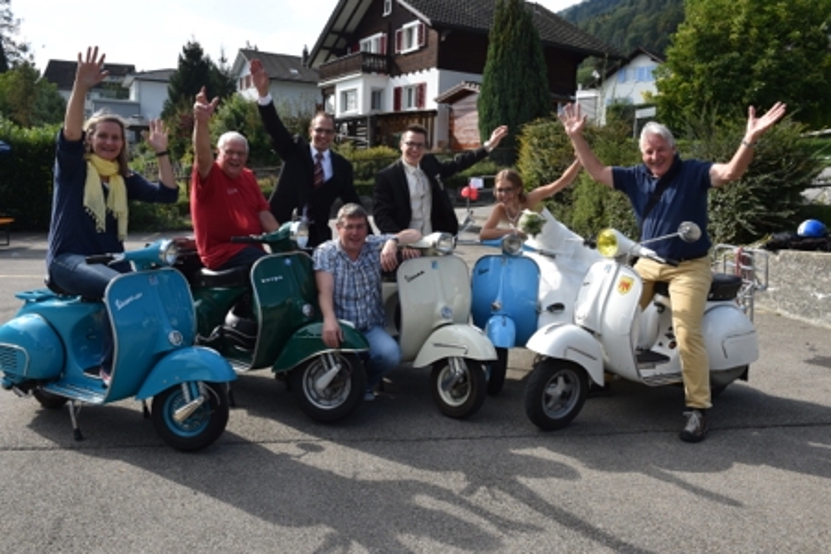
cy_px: 277
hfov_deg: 63.7
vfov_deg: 45.0
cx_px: 416
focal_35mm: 29
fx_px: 669
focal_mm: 29
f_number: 18
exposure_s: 1/250
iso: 800
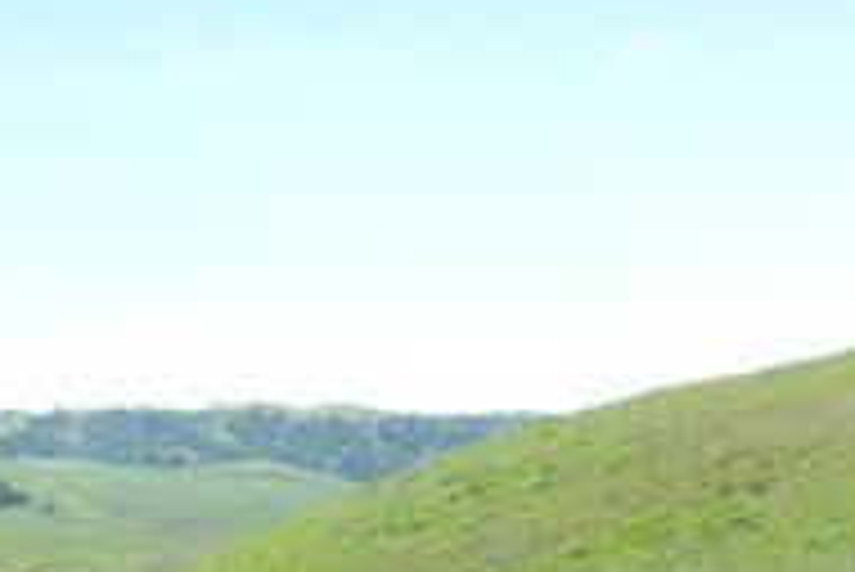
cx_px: -378
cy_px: 698
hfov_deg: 21.0
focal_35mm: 84
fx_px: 1996
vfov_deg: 15.6
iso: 100
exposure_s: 1/500
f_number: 4
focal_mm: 4.3
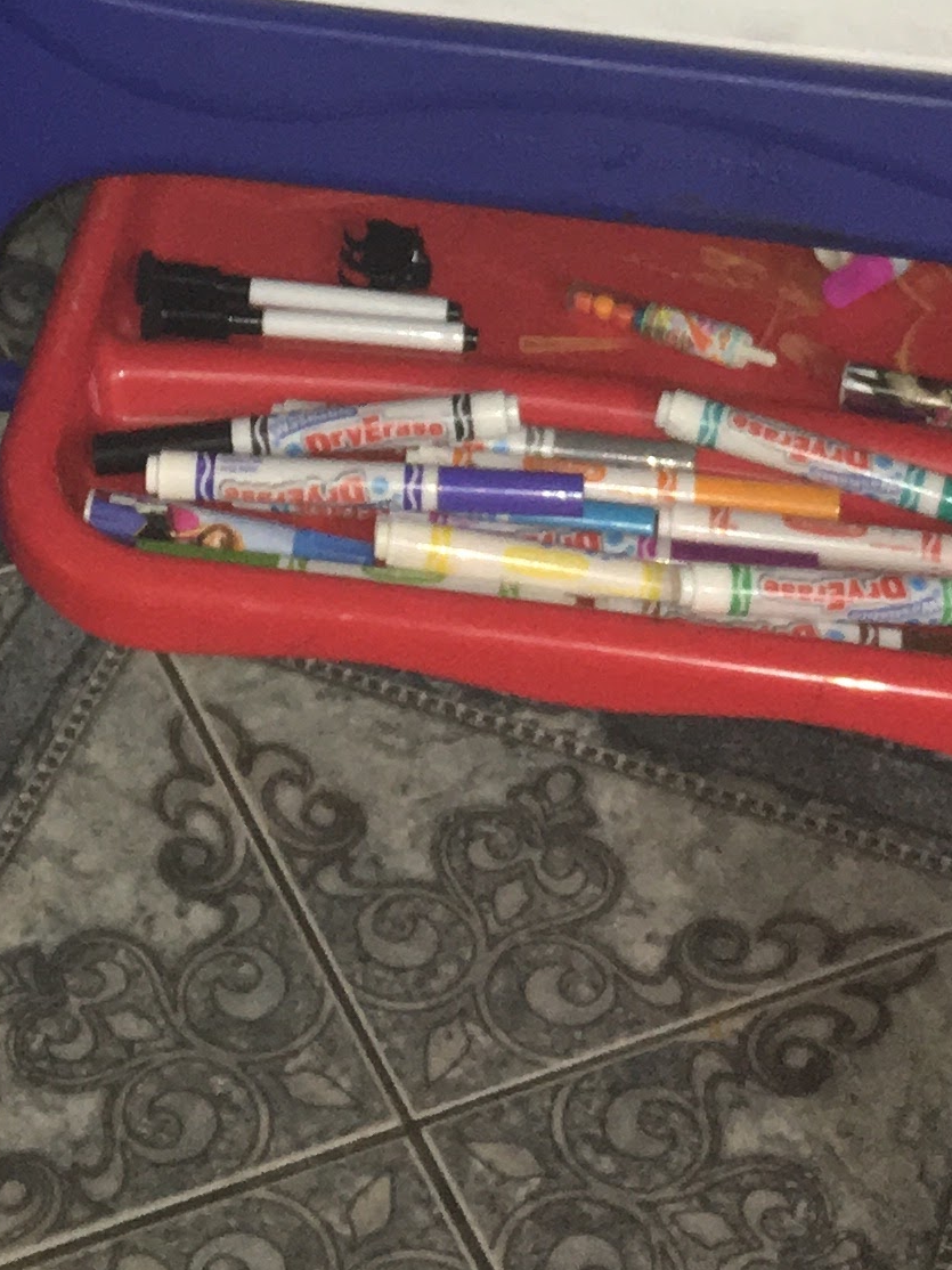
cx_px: 215
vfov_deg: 17.3
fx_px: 3852
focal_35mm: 105
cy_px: -495
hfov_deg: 14.0
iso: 64
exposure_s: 1/16
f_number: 2.2
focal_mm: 4.15
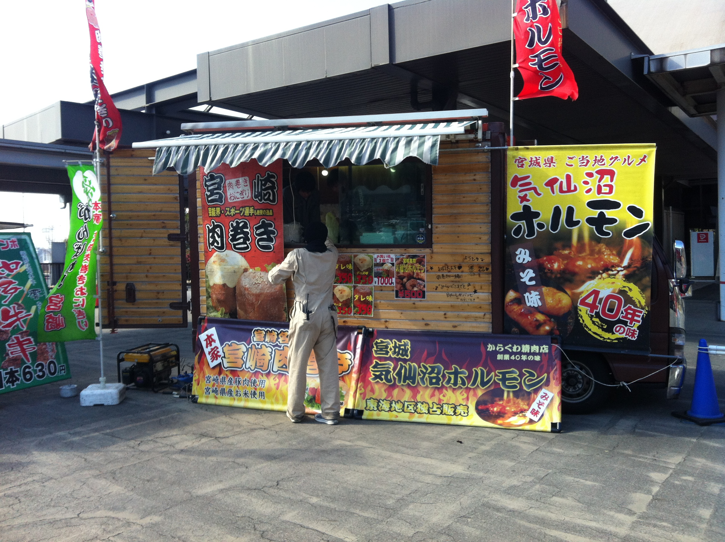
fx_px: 732
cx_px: 362
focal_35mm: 35
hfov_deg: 52.7
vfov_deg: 40.6
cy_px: 271
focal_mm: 3.85
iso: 80
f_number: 2.8
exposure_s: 1/425
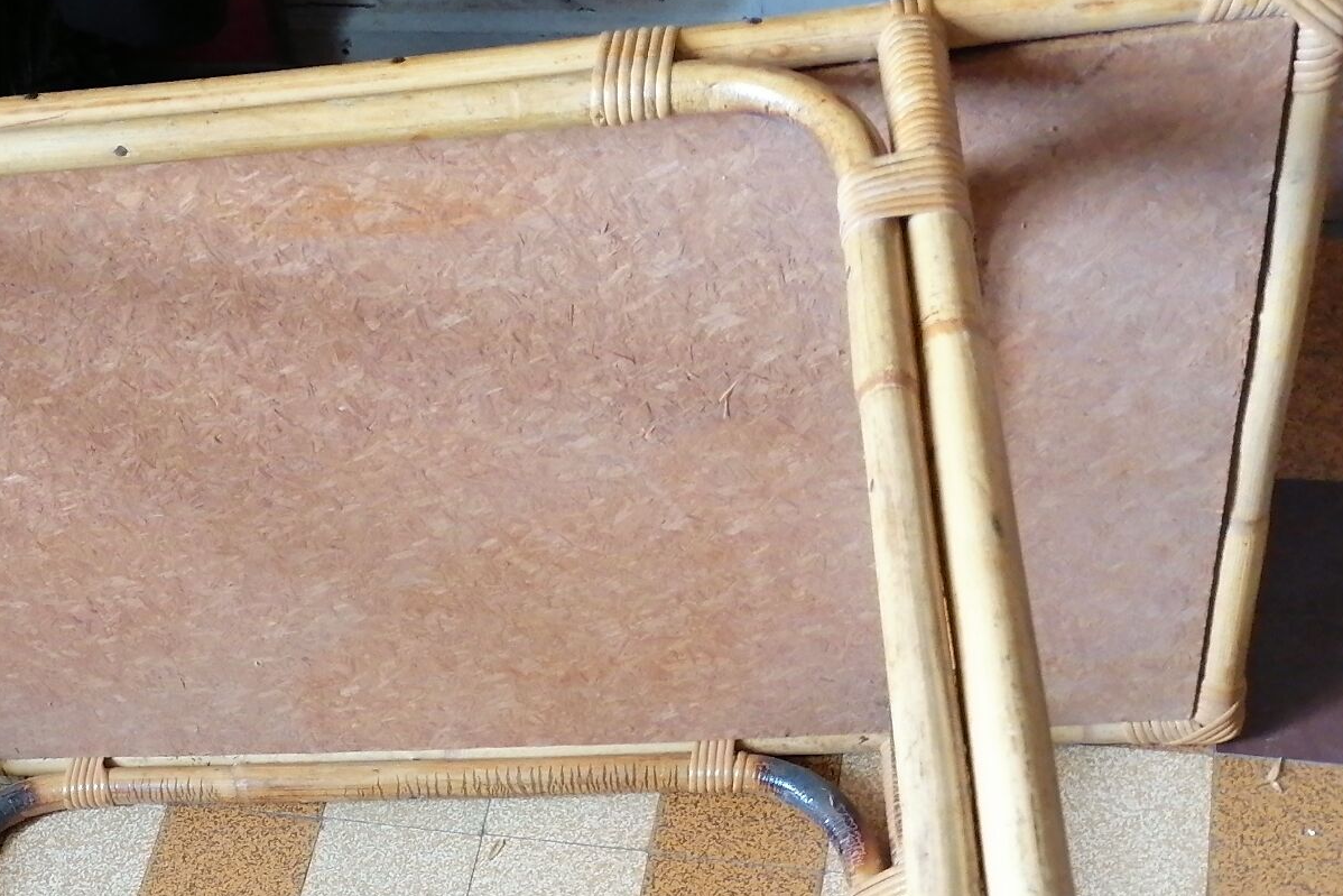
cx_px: 355
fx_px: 2238
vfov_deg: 22.4
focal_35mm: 60
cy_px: 703
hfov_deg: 32.8
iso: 354
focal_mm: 5.3
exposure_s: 1/33.3
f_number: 1.8
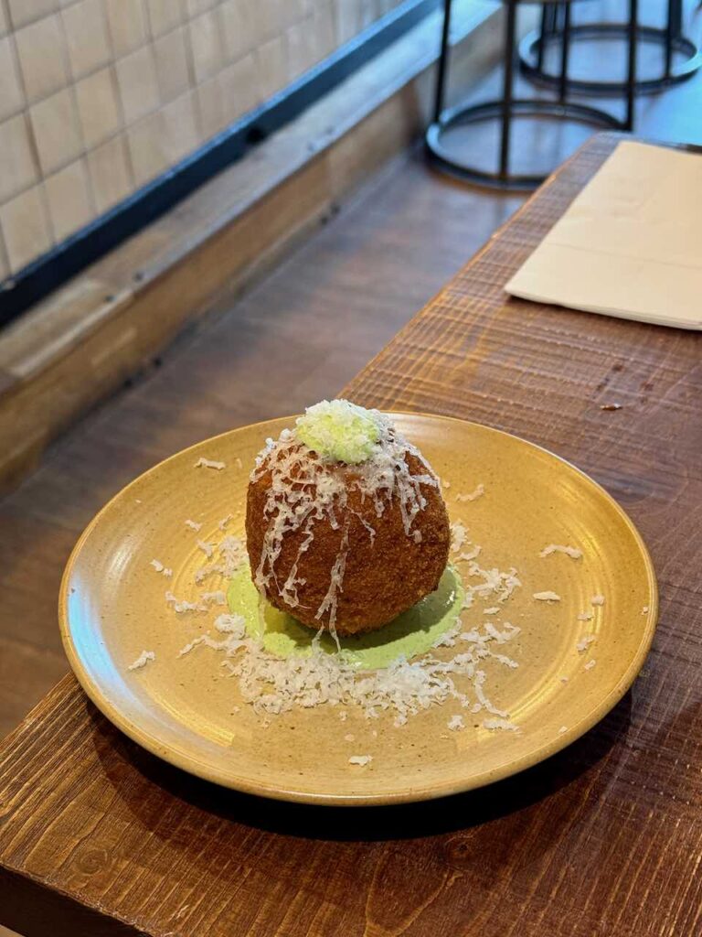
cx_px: 351
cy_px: 468
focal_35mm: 48
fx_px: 1298
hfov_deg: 30.3
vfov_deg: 39.7
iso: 200
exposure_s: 1/50
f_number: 1.78
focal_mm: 6.76
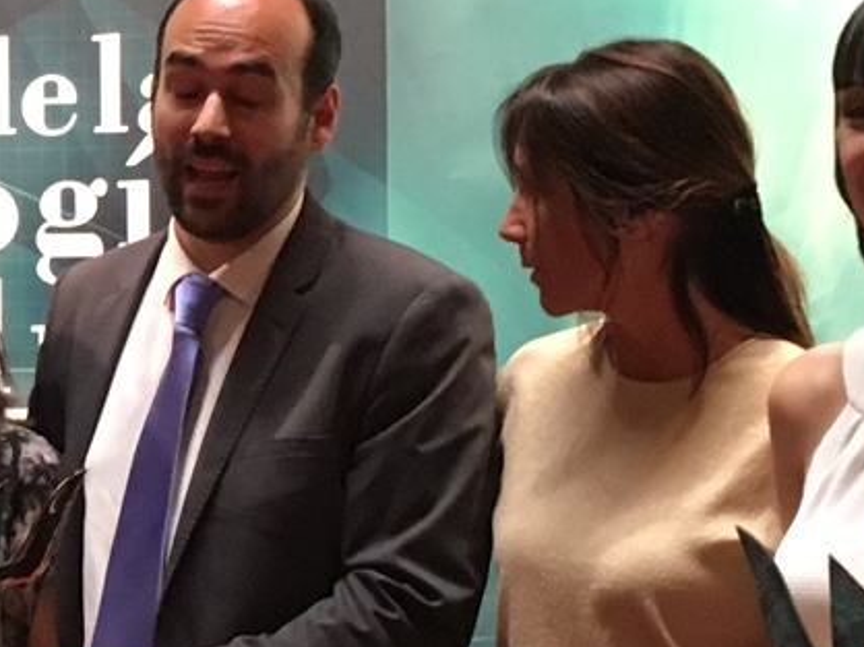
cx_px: -337
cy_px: 316
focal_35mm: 140
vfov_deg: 10.6
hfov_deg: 13.5
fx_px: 3492
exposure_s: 1/33
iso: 160
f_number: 2.2
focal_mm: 4.15
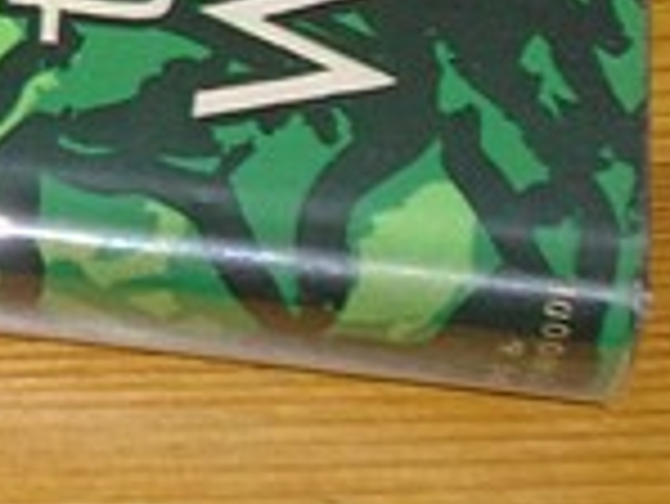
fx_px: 4417
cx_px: -328
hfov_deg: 8.5
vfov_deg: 6.4
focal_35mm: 228
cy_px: -250
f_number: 5.5
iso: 200
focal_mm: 12
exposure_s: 1/30
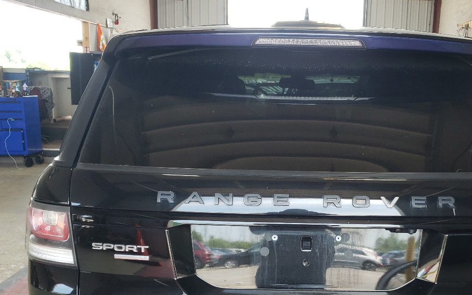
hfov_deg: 43.2
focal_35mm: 46
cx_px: 290
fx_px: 592
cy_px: 232
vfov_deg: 27.5
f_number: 1.5
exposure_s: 1/120
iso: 51
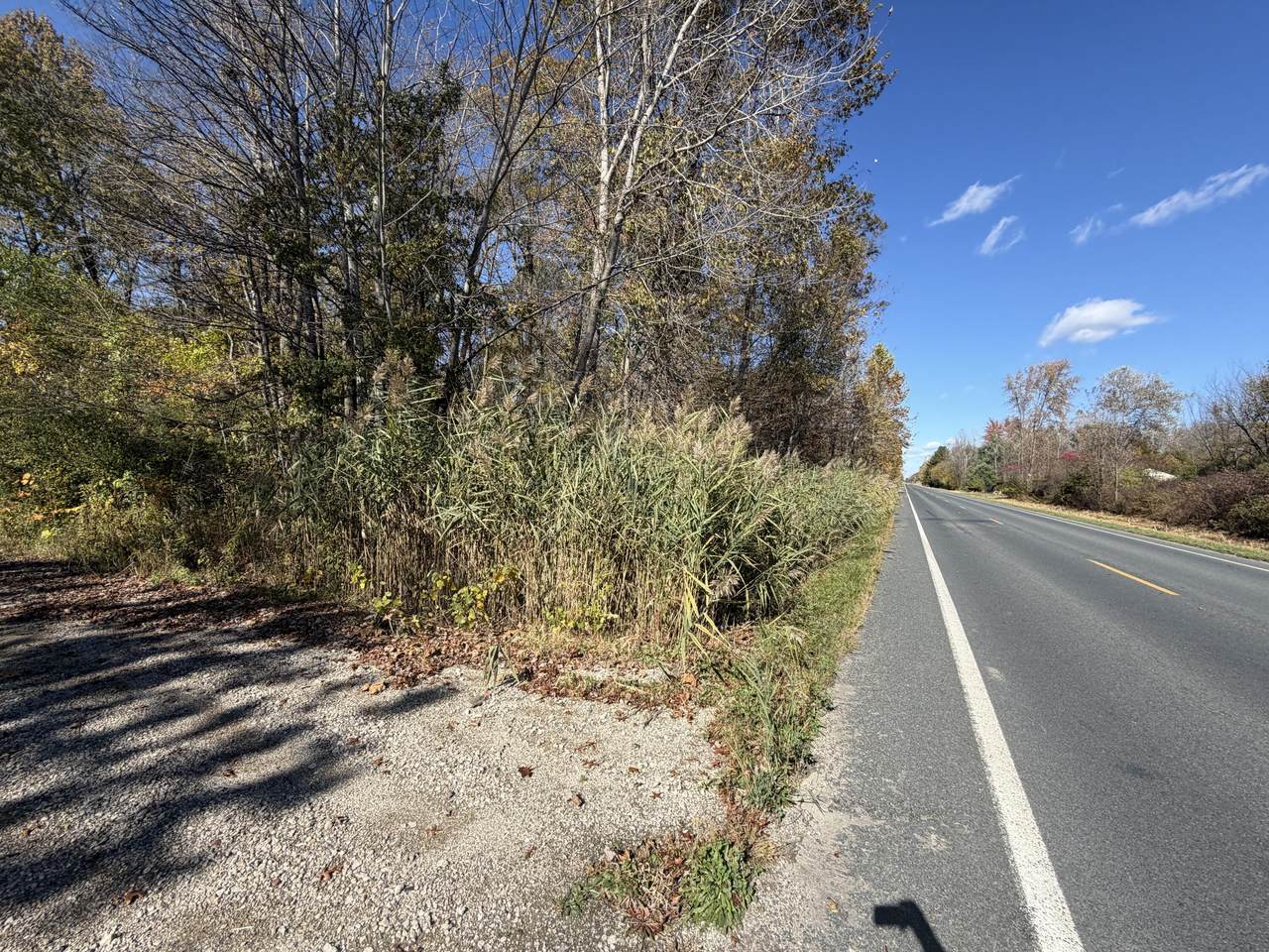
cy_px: 476
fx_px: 513
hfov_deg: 102.1
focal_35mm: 14
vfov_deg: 85.7
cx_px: 634
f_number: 2.2
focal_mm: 2.22
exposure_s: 1/770
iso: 25
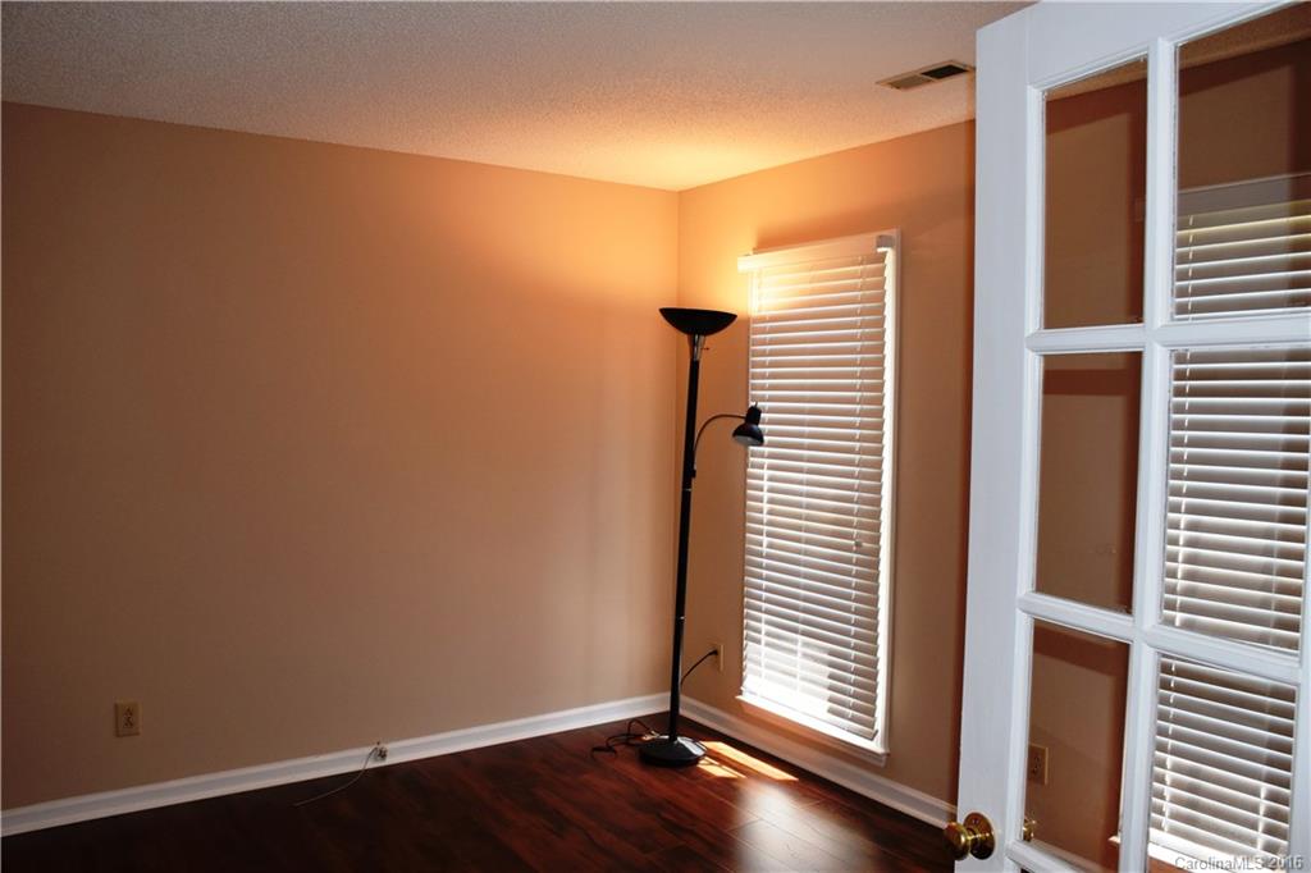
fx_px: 983
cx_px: 656
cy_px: 436
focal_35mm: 27
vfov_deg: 47.9
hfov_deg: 67.4
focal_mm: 18
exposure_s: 1/125
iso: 720
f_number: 5.6
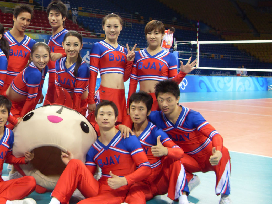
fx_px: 424
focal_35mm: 54
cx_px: 74
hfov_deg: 34.9
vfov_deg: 27.0
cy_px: 100
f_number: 2.8
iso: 100
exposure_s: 1/45
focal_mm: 6.3
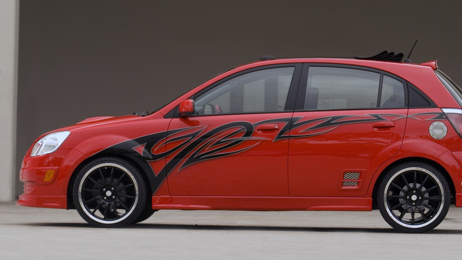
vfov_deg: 6.1
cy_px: 99
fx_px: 2450
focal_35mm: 200
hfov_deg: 10.8
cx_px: 263
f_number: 4.5
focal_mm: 112
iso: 200
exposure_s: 1/40
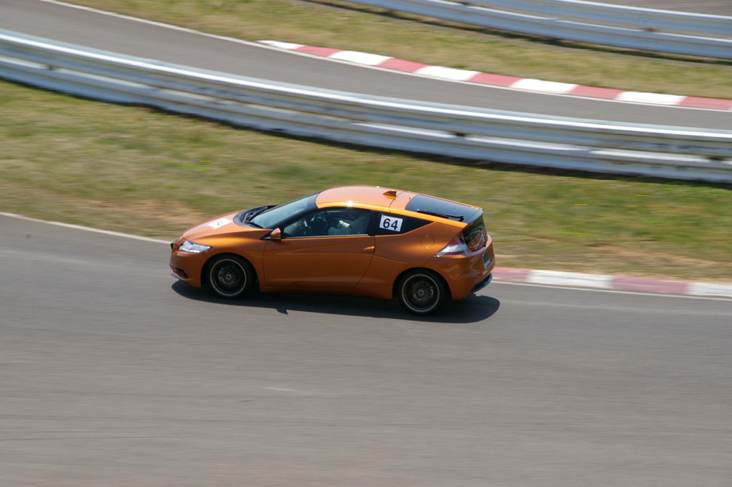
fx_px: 3659
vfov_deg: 7.6
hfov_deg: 11.4
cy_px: 244
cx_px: 366
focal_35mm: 180
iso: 200
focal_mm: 120
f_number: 16
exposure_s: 1/125
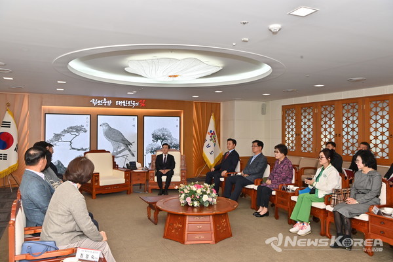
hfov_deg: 60.3
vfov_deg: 42.3
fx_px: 338
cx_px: 196
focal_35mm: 31
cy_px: 131
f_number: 9
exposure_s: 1/250
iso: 1000
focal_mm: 31
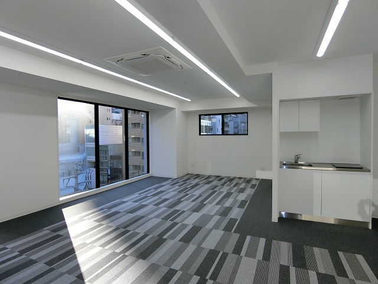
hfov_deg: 84.7
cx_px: 189
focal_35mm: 19
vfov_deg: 68.7
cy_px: 142
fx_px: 207
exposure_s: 1/200
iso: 80
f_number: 2.7
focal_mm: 4.06
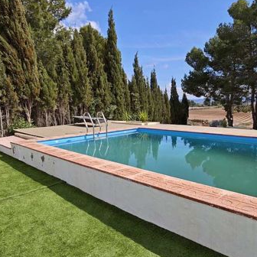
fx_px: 218
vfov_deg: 60.8
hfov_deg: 60.2
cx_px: 160
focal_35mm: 26
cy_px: 144
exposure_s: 1/764
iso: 50
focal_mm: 2.16
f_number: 2.2
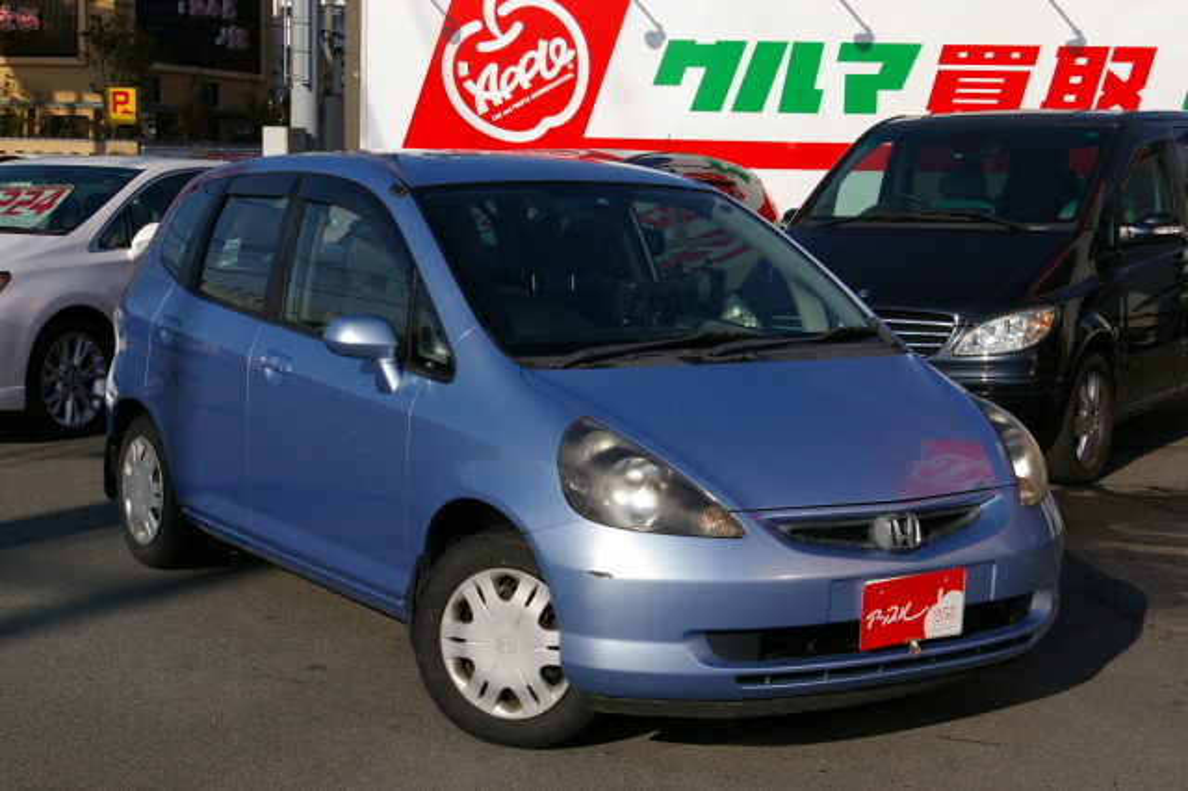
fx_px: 1979
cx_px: 594
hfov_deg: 33.4
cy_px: 396
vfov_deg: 22.6
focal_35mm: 60
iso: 200
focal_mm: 40
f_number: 9.5
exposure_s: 1/500
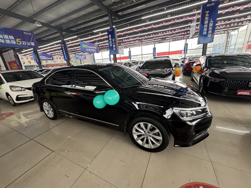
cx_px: 126
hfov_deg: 102.1
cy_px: 94
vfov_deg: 85.7
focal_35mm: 14
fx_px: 102
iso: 320
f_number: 2.2
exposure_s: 1/79
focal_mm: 2.22
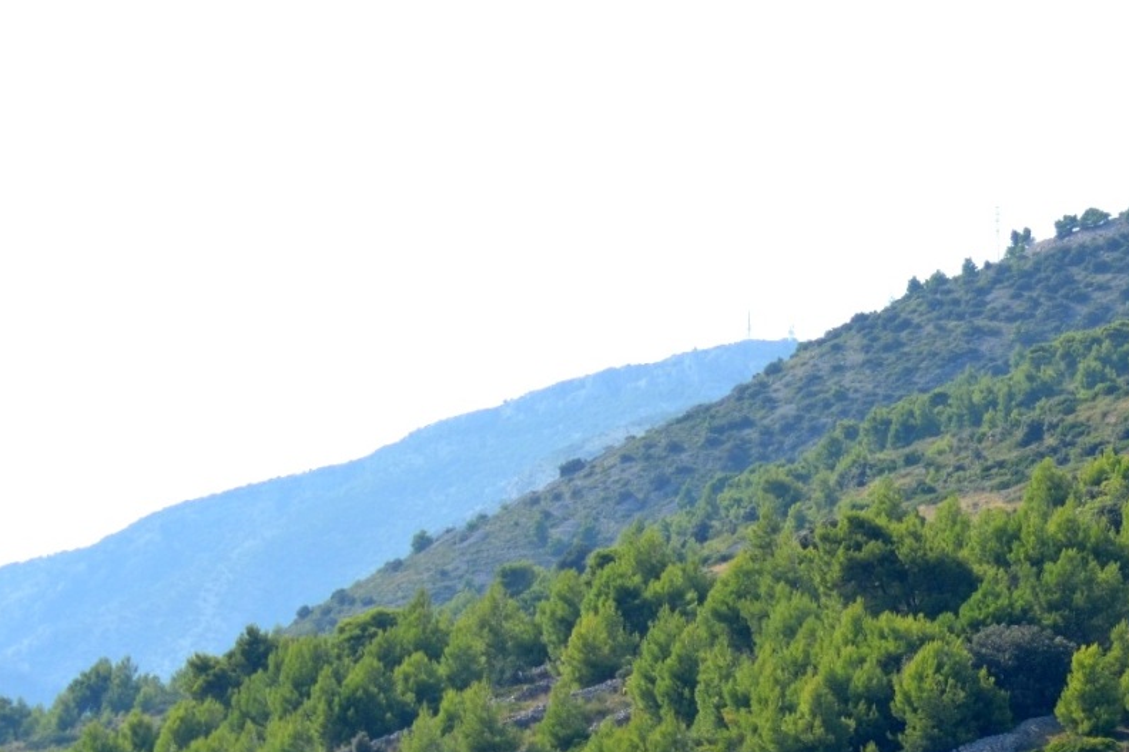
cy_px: 766
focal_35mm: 215
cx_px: 1120
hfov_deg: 9.5
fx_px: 6742
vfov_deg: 6.4
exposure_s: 1/500
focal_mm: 70
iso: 125
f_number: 5.6
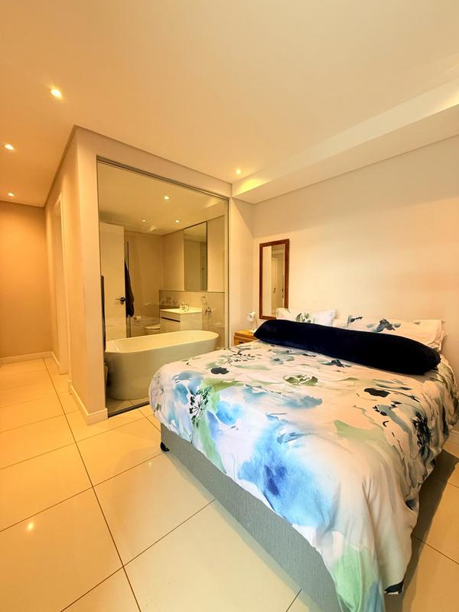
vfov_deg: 102.1
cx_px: 230
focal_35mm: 14
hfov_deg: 85.7
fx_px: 248
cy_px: 306
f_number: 2.2
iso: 250
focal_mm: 2.22
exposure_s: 1/100
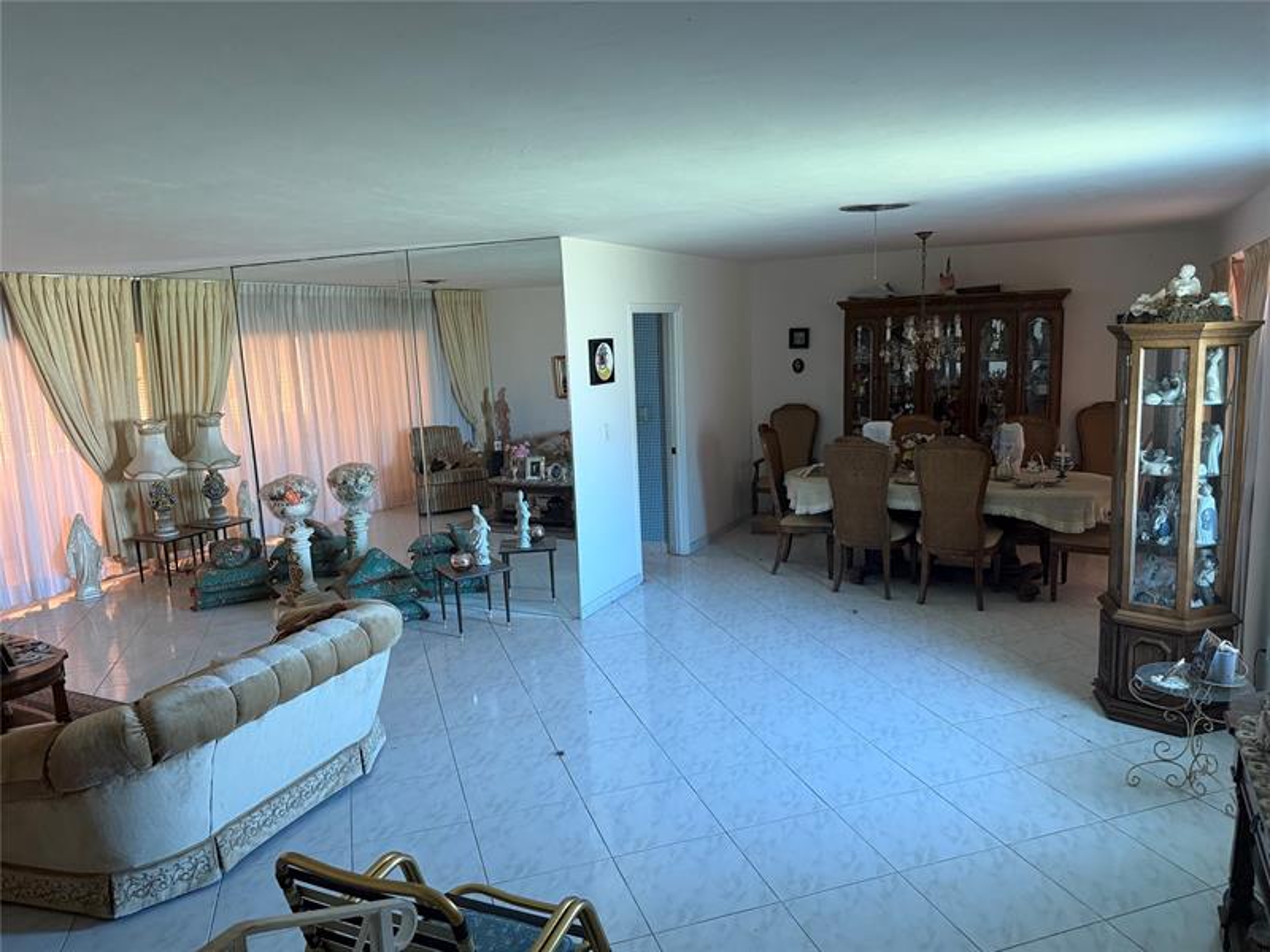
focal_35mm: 24
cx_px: 635
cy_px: 476
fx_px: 881
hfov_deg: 71.6
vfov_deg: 56.8
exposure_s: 1/60
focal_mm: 6.76
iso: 400
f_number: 1.78
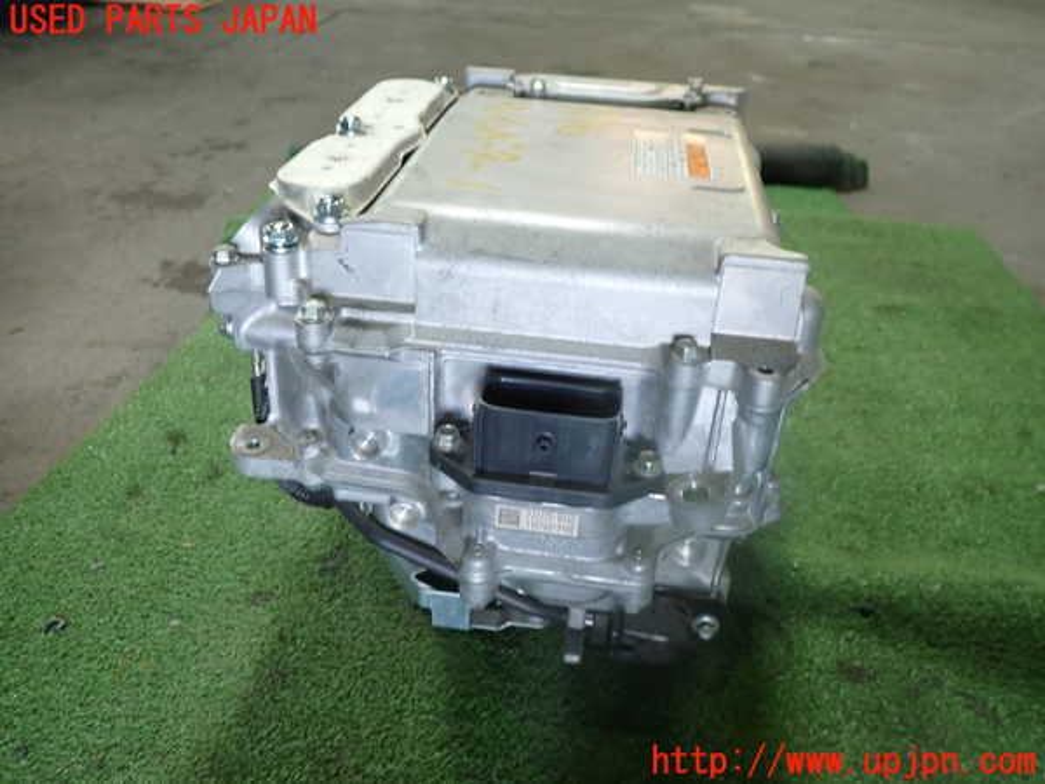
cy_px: 392
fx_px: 906
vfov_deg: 46.8
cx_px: 522
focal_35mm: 30
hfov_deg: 60.0
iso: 200
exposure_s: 1/40
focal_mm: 5.4
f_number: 2.3
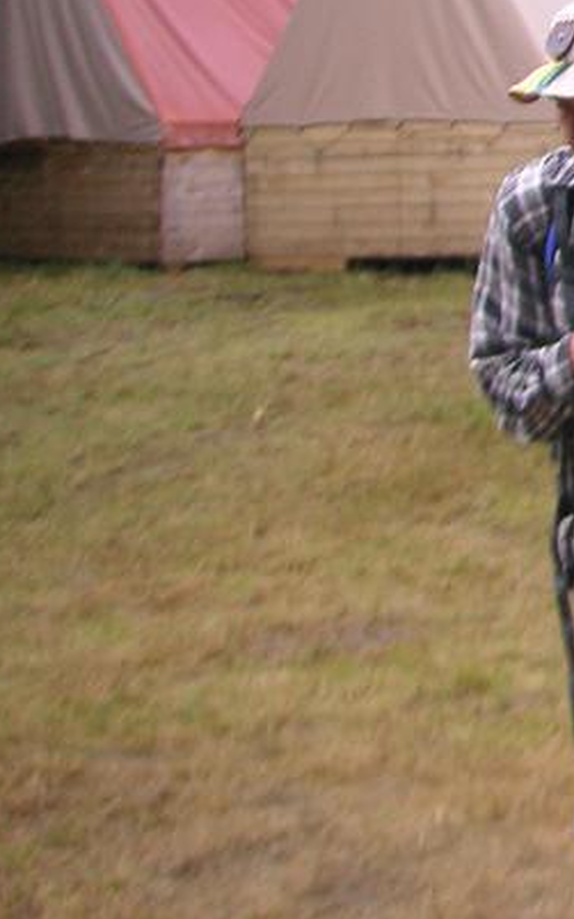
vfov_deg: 17.3
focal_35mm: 117
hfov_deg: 10.0
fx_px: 2931
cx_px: 1310
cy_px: -41
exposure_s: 1/250
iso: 50
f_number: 2.8
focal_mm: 6.1
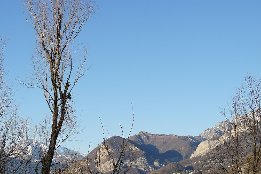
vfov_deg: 17.0
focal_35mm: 78
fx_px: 565
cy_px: 184
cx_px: -11
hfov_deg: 24.6
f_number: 9
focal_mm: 35
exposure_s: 1/320
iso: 250
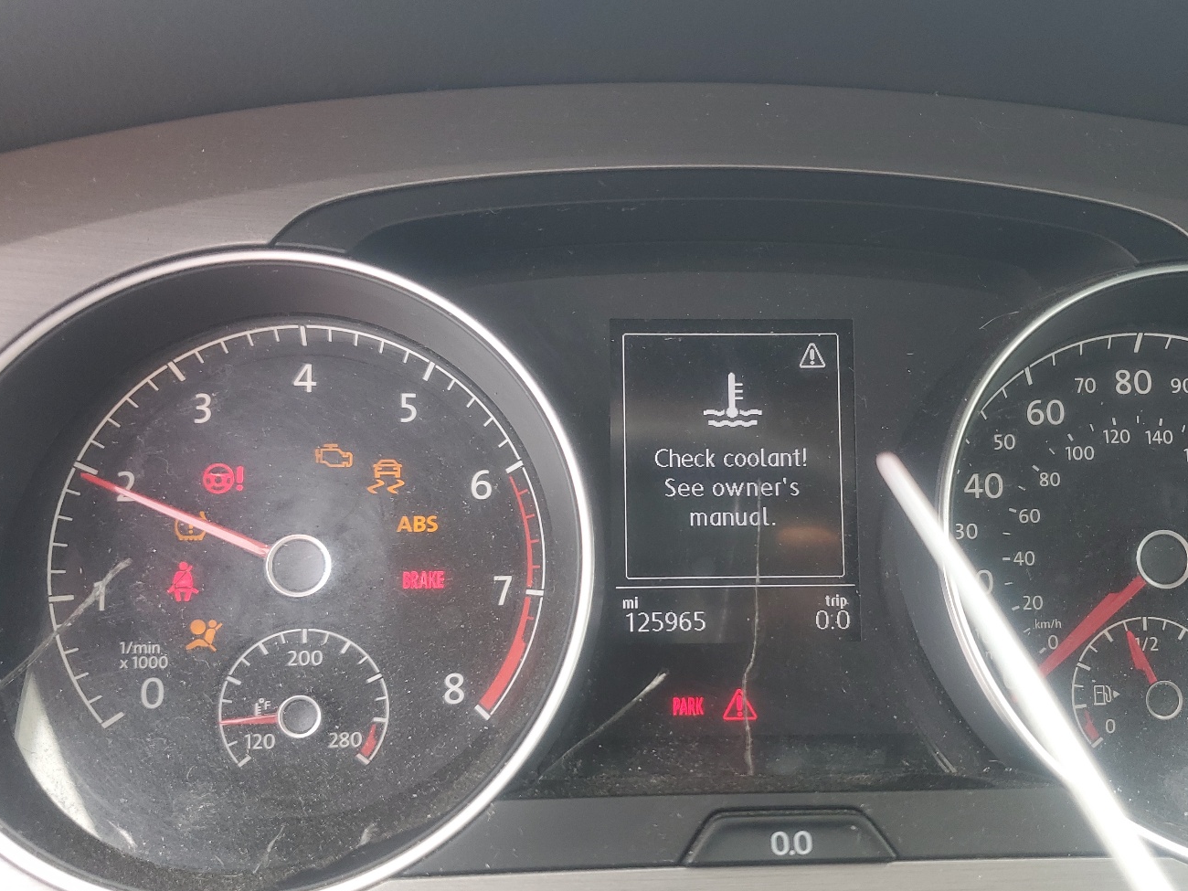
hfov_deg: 56.7
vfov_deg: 43.9
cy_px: 539
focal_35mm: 32
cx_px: 666
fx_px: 1098
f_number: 1.5
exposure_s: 1/143
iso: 50
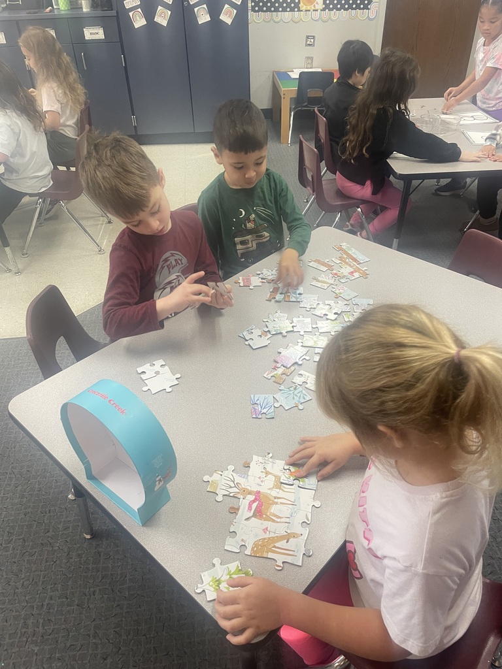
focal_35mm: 26
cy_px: 334
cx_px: 251
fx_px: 503
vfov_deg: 67.3
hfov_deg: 53.1
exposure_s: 1/60
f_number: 1.6
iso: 125
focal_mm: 4.2
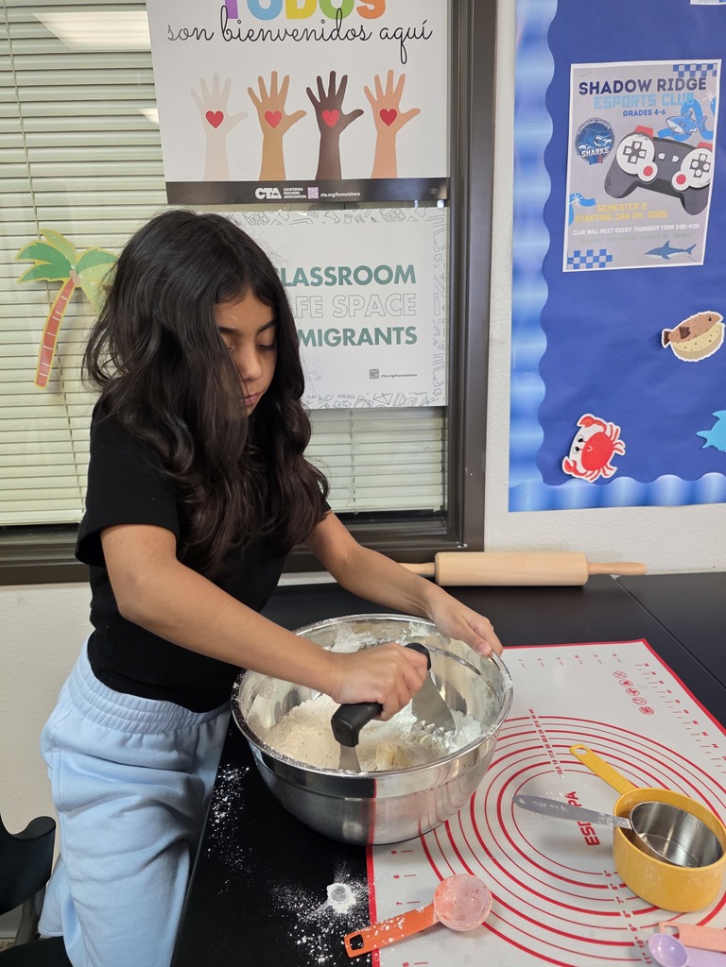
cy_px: 484
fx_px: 643
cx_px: 363
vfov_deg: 73.9
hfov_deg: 58.9
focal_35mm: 23
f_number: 1.7
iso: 640
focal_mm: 6.3
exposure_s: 1/120
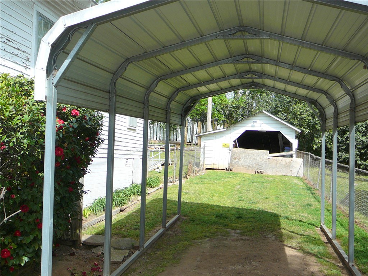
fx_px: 436
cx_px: 184
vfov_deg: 35.1
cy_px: 138
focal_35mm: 41
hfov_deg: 45.8
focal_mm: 6.1
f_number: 3.1
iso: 80
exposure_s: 1/500
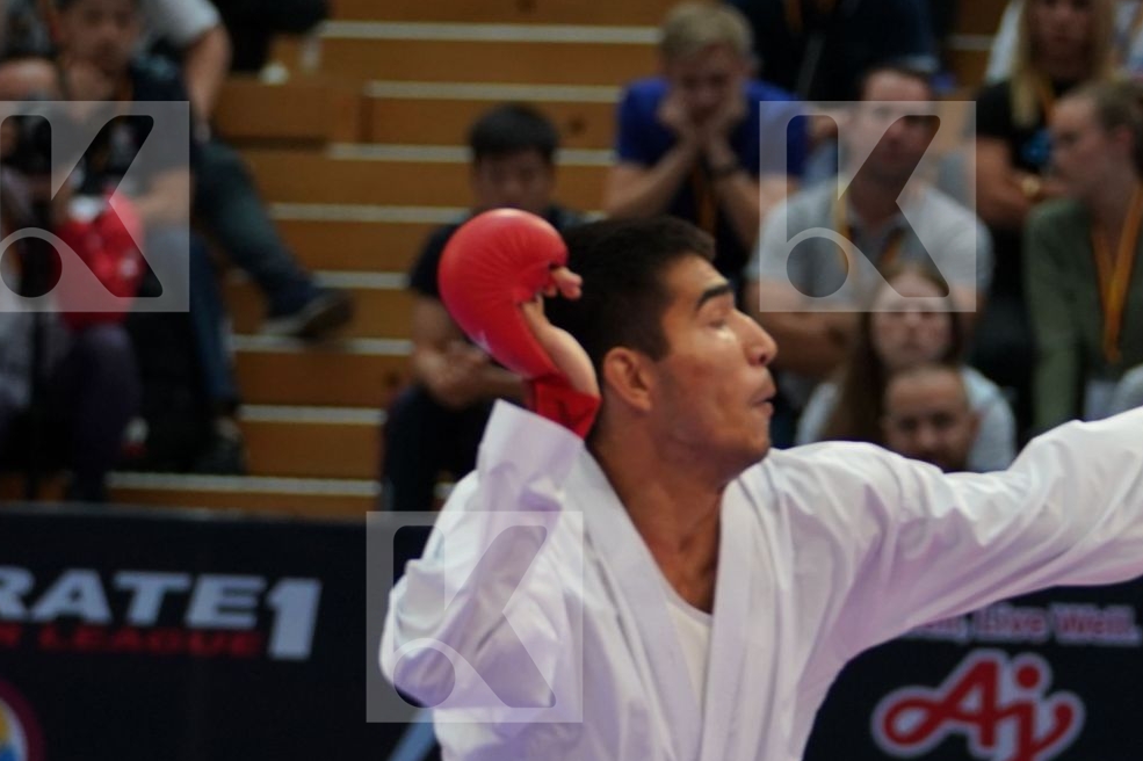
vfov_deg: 4.0
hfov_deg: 6.1
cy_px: 617
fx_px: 10791
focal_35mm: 340
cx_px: 868
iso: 1600
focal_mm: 124
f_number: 2.8
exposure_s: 1/1000
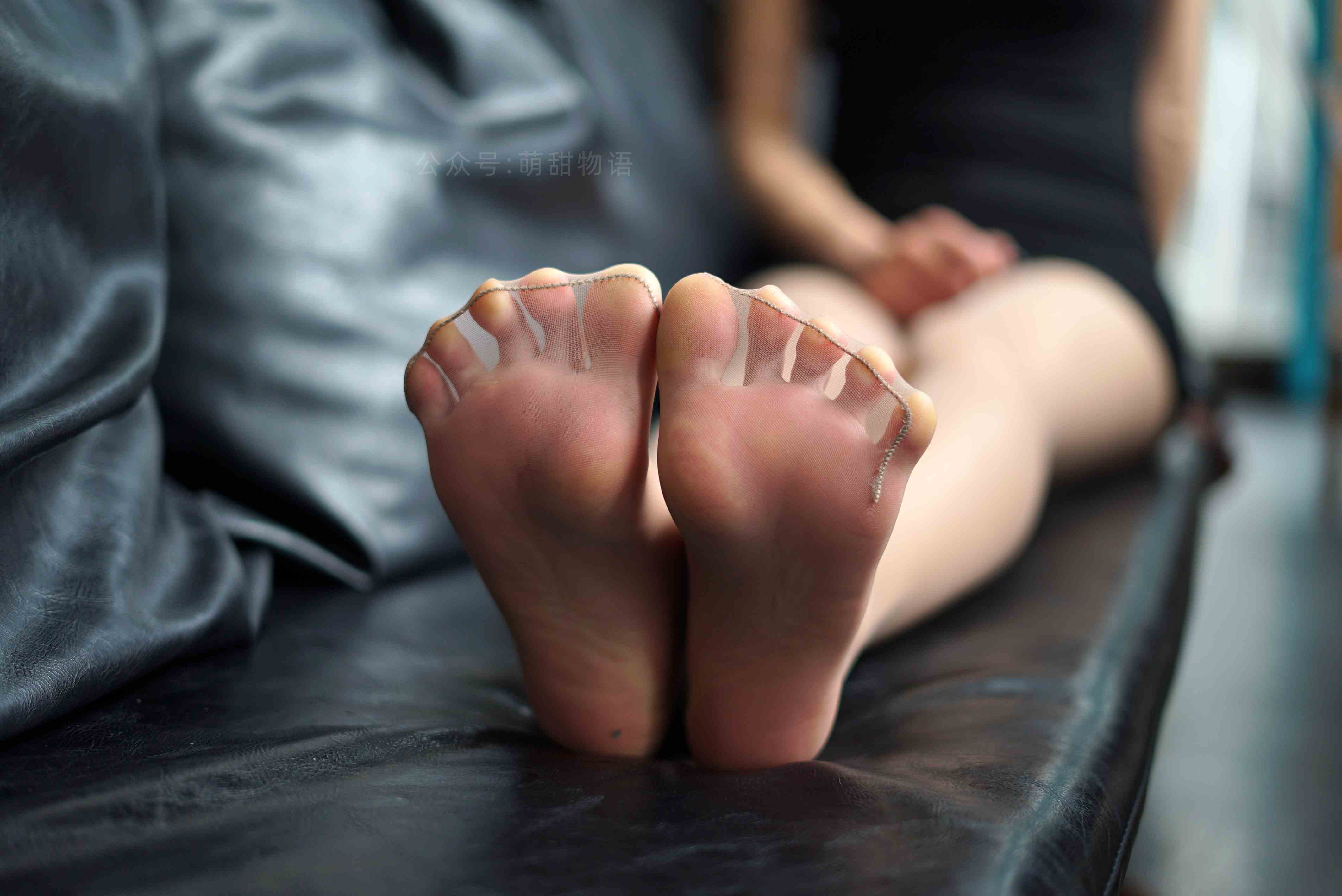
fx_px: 1865
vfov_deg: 27.0
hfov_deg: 39.6
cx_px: 671
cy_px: 448
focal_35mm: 50
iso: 125
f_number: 1.8
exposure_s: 1/160
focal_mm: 50
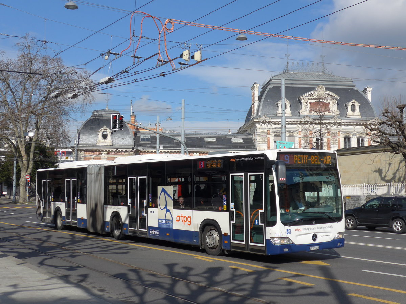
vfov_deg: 29.7
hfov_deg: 38.9
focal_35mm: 49
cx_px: 203
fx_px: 575
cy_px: 152
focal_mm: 10.1
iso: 80
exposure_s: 1/1600
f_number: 3.2
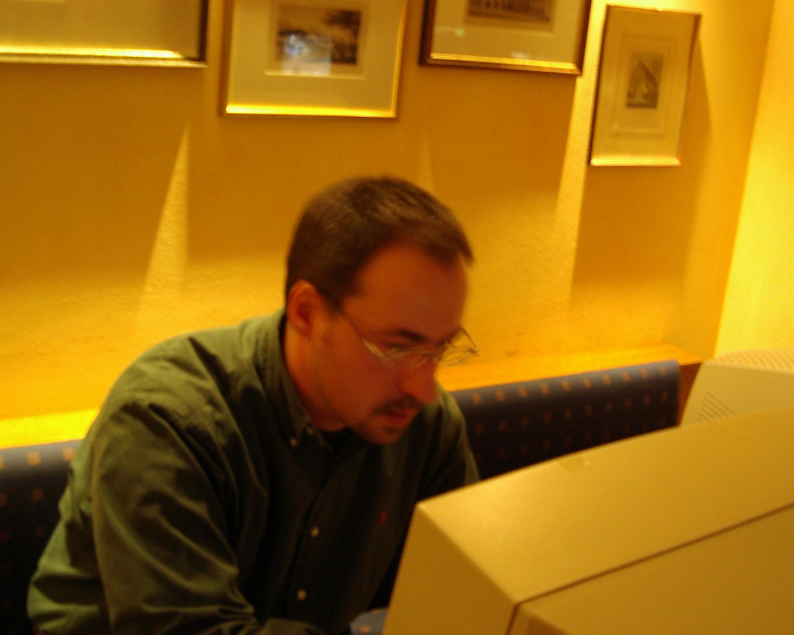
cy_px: 316
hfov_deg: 45.8
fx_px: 940
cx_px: 371
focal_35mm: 40
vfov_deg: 37.3
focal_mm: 5.8
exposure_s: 1/2.5
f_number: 2.6
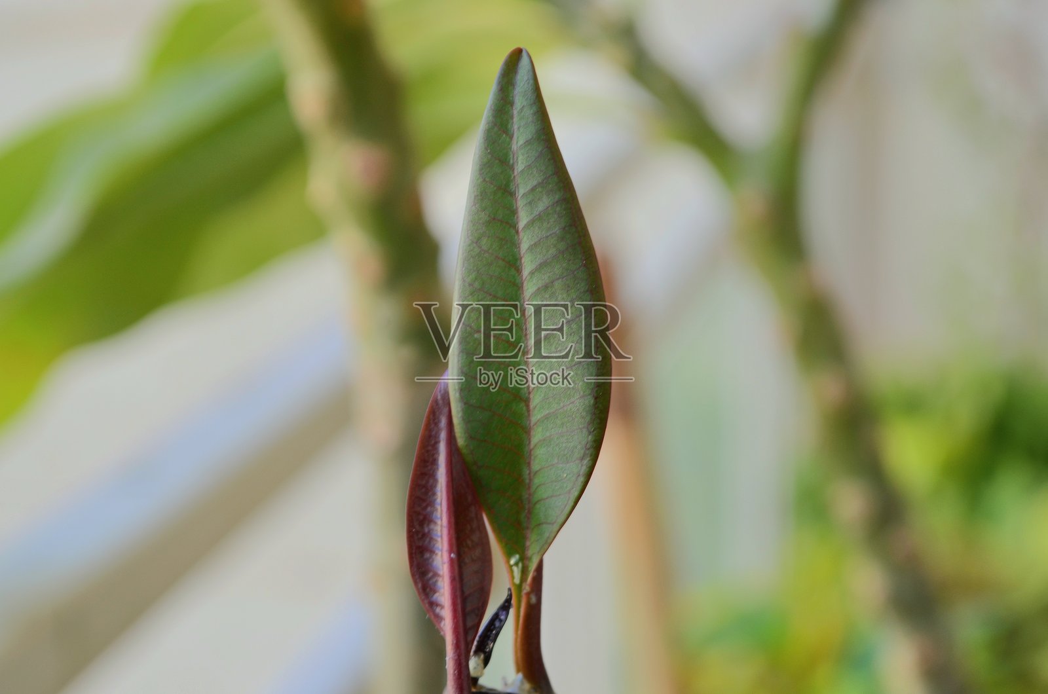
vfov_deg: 16.5
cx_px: 524
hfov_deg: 24.7
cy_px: 347
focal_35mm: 82
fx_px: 2397
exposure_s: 1/60.2
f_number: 8
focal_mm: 55
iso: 125
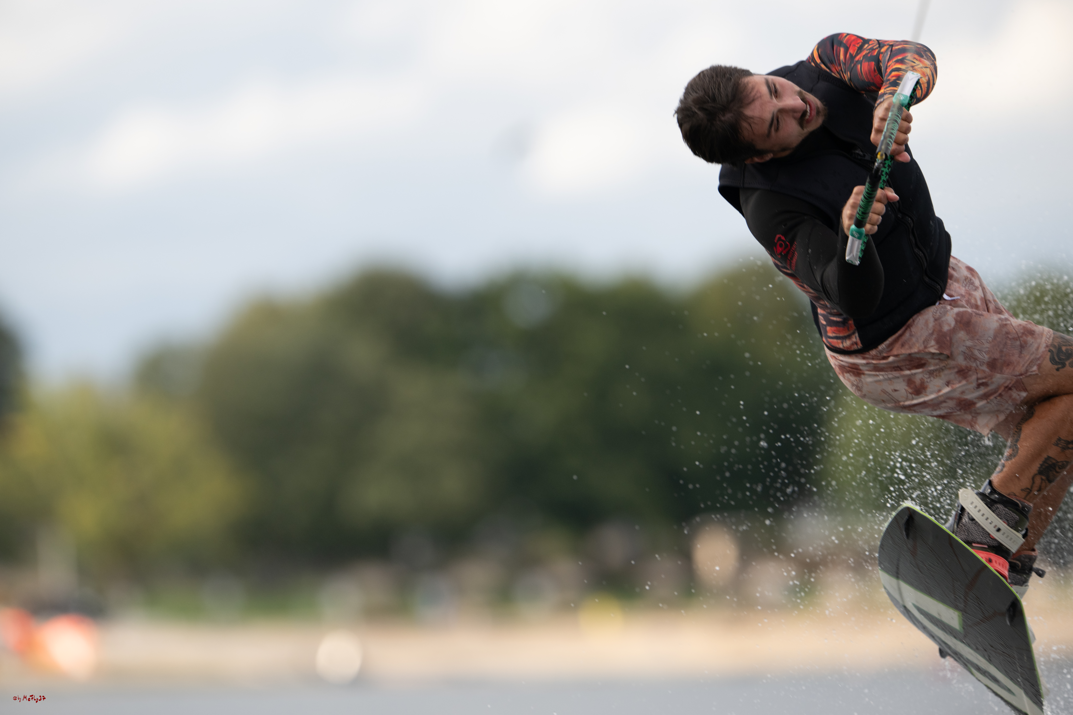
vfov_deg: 3.4
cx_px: 536
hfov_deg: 5.2
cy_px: 358
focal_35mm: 400
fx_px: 11921
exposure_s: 1/2000
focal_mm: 400
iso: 400
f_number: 4.5
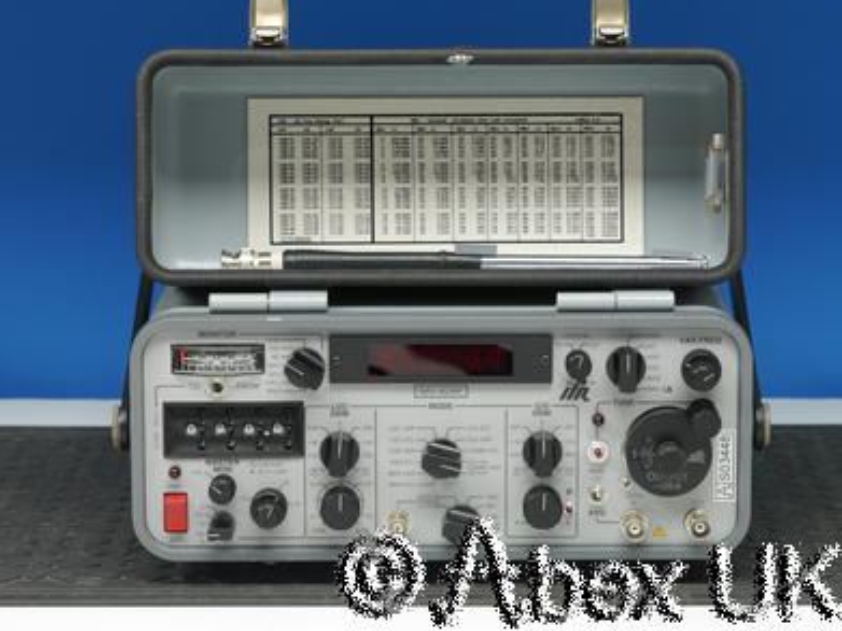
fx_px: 3234
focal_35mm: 133
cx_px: 429
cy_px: 317
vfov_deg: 11.1
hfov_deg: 14.8
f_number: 9
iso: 400
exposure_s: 1/10
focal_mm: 65
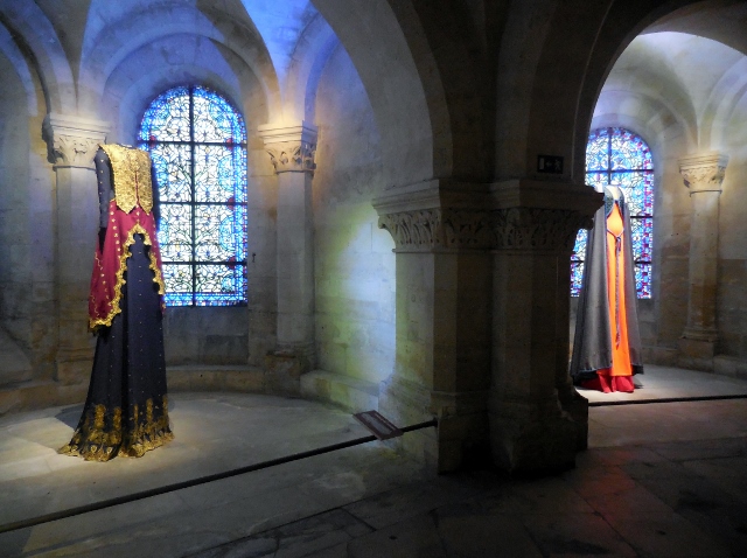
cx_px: 374
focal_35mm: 25
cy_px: 279
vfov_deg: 54.8
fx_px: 539
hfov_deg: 69.5
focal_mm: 4.5
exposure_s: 1/10
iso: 800
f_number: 3.3
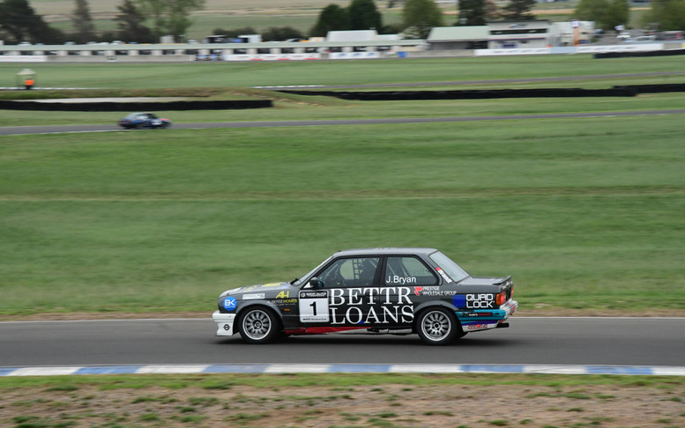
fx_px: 2353
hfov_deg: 16.6
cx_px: 337
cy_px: 196
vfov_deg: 10.4
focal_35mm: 126
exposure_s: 1/320
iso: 1600
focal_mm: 80
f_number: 11
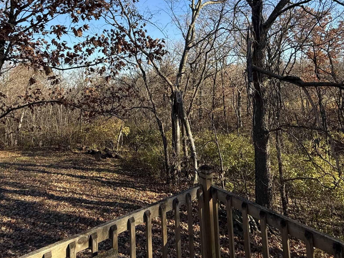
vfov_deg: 55.2
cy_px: 56
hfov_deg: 73.6
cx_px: 151
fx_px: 229
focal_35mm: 23
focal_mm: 2.22
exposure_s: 1/631
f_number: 2.2
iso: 50
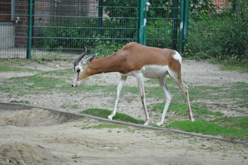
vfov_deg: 4.8
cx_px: 124
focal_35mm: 285
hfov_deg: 7.2
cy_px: 82
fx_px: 1961
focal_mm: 190
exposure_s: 1/1250
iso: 1000
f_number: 5.6
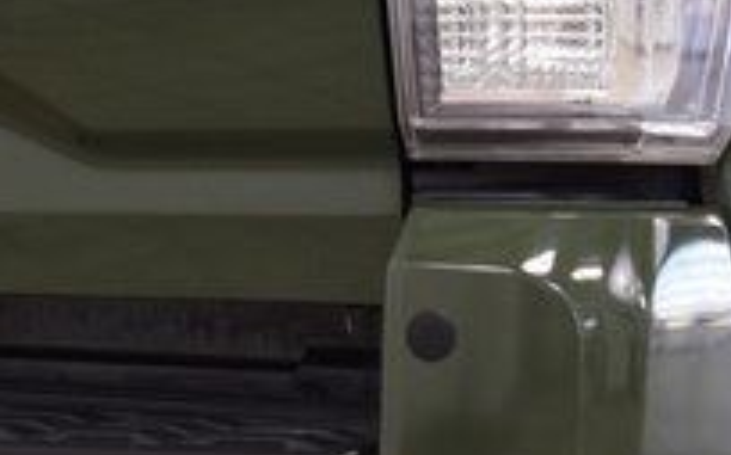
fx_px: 3821
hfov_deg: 10.6
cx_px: -272
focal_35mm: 192
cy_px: 238
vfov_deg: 6.8
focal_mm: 40
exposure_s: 1/60
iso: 1600
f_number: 4
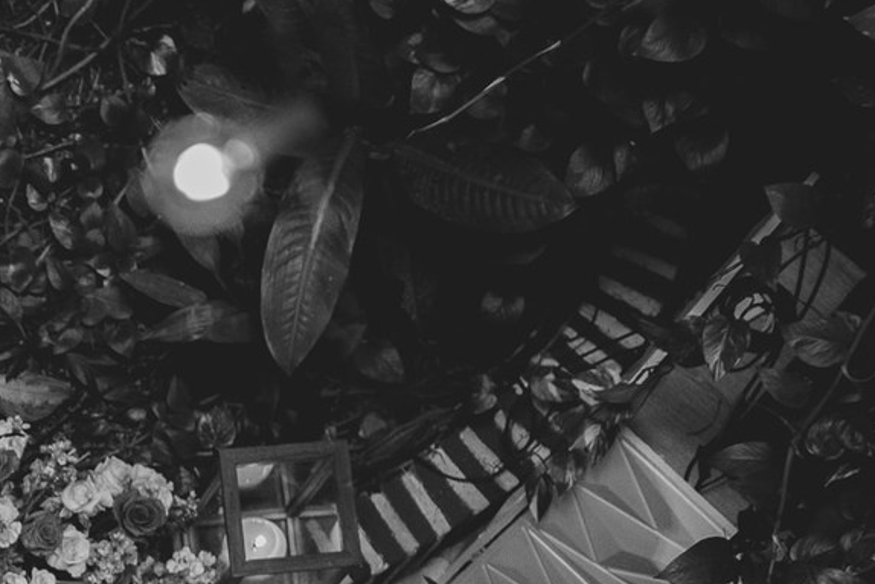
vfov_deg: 8.4
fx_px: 3792
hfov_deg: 12.3
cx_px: -596
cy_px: 1097
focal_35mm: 156
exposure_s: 1/200
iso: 1250
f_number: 1.8
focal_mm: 35
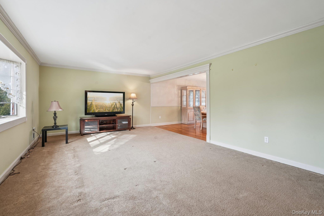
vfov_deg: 73.7
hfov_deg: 96.7
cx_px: 162
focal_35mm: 16
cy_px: 108
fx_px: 144
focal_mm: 16
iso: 400
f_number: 8
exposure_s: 1/13
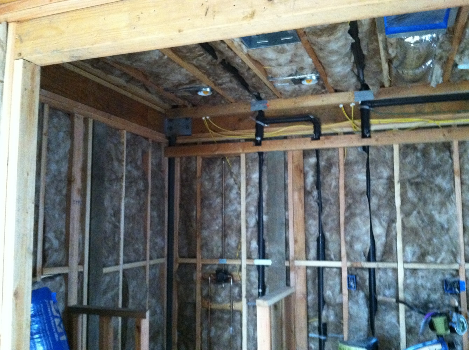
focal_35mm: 35
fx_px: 473
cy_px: 175
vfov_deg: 40.6
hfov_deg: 52.7
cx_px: 234
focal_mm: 3.85
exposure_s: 1/15
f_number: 2.8
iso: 1000
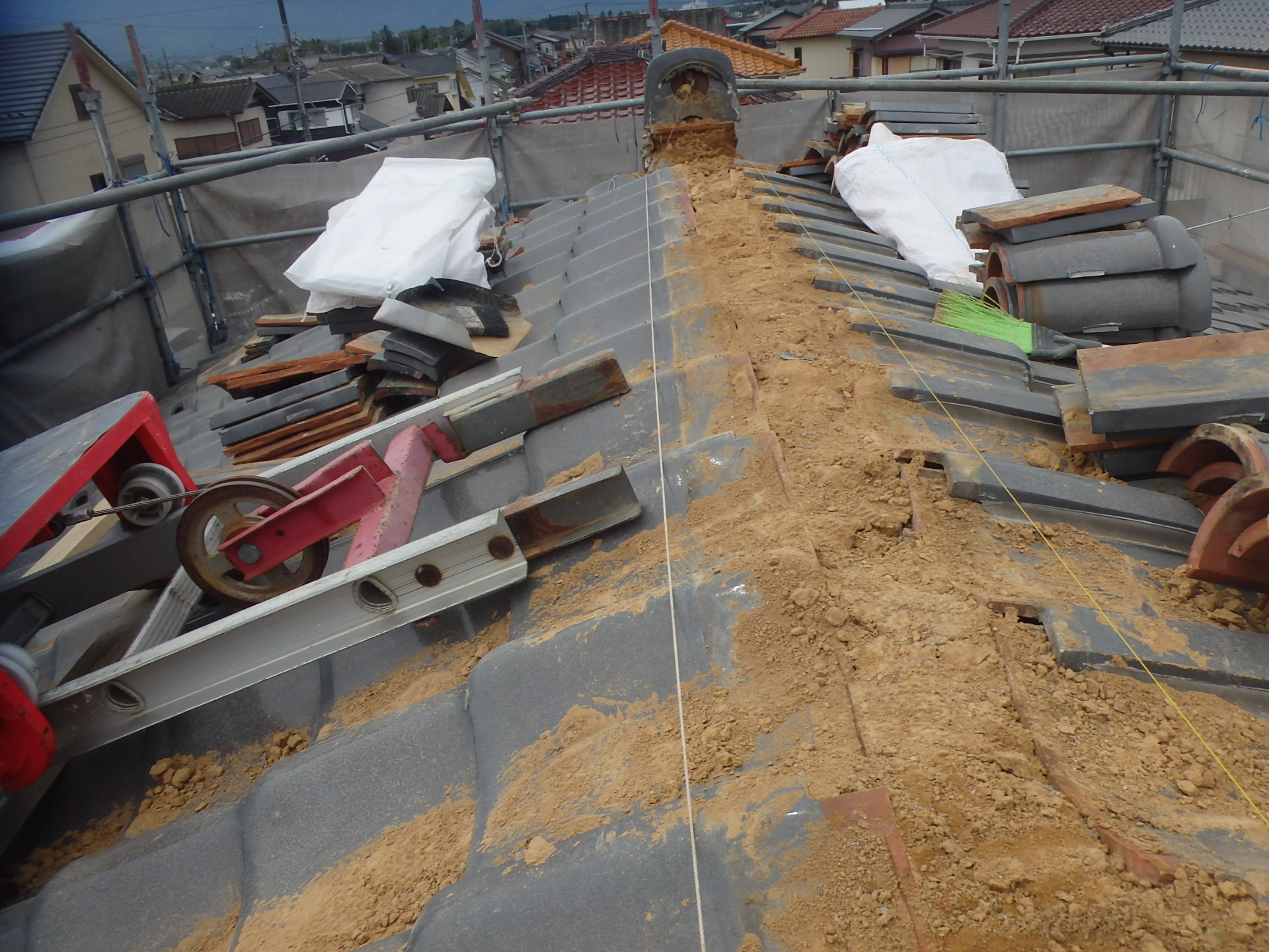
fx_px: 1026
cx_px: 634
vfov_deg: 49.7
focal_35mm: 28
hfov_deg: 63.4
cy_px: 476
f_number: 11
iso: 125
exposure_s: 1/160
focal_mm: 5
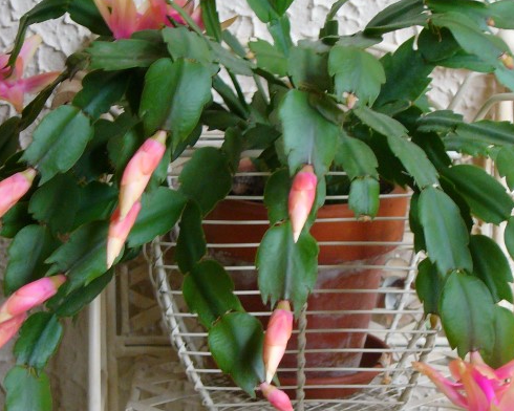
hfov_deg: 17.5
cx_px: 301
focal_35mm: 110
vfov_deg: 14.0
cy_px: 239
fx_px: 1673
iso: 200
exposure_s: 1/8
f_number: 4
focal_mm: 11.5
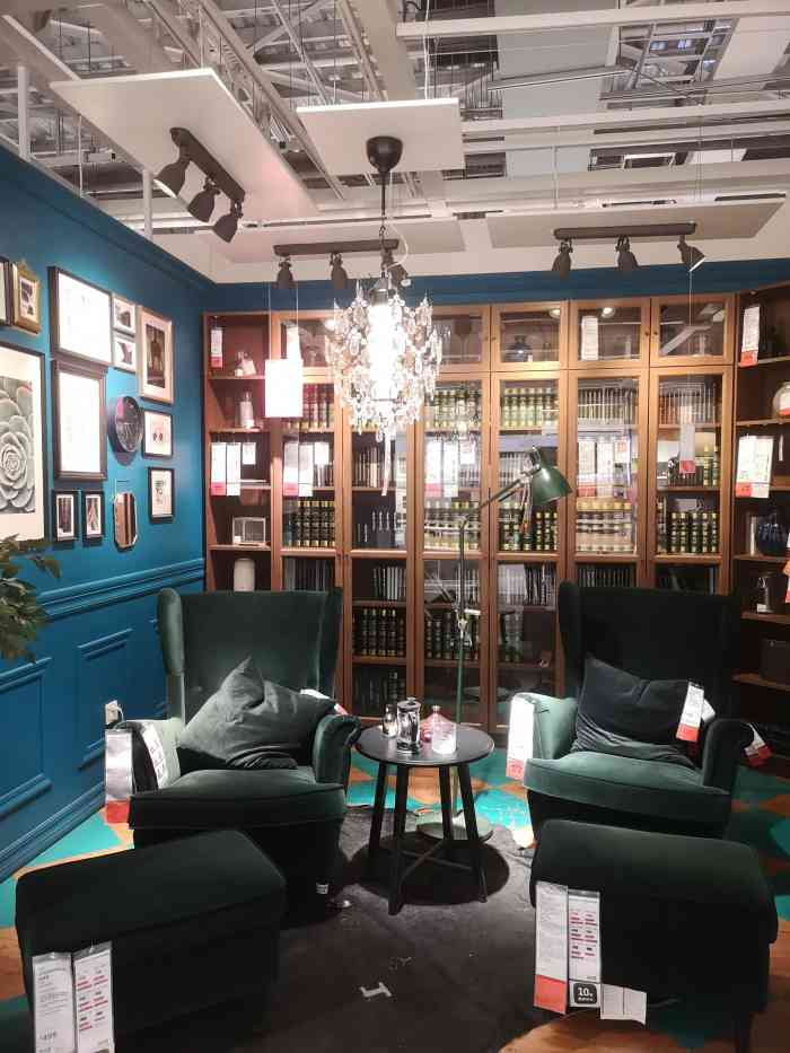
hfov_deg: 51.4
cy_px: 526
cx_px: 395
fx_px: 821
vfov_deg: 65.3
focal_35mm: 27
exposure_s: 1/50
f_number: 1.8
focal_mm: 5.58
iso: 640
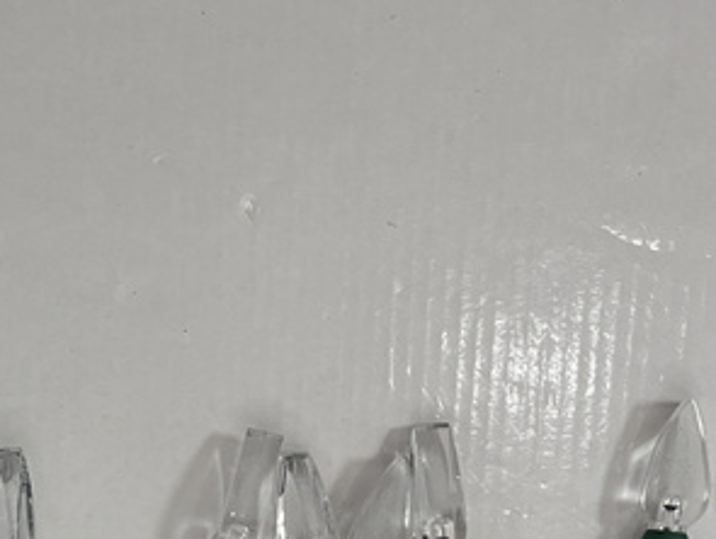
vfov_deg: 15.6
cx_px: -102
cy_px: 784
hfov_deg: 21.0
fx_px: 1822
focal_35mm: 88
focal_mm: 5.1
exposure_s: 1/100
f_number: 1.6
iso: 80
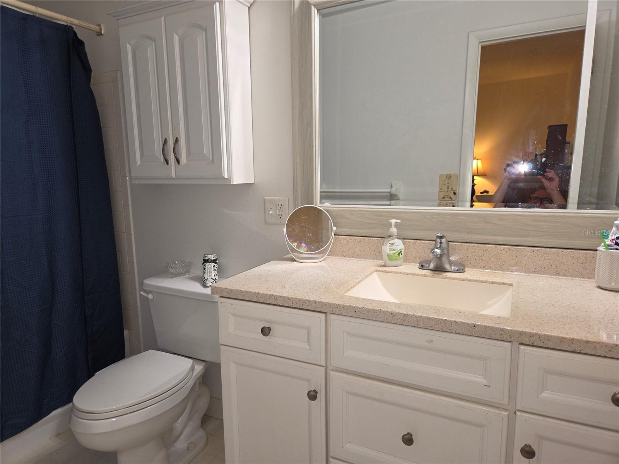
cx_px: 310
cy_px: 232
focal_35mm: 23
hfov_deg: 73.9
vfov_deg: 58.9
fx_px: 411
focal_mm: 5.4
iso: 100
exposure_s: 1/60
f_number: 1.8
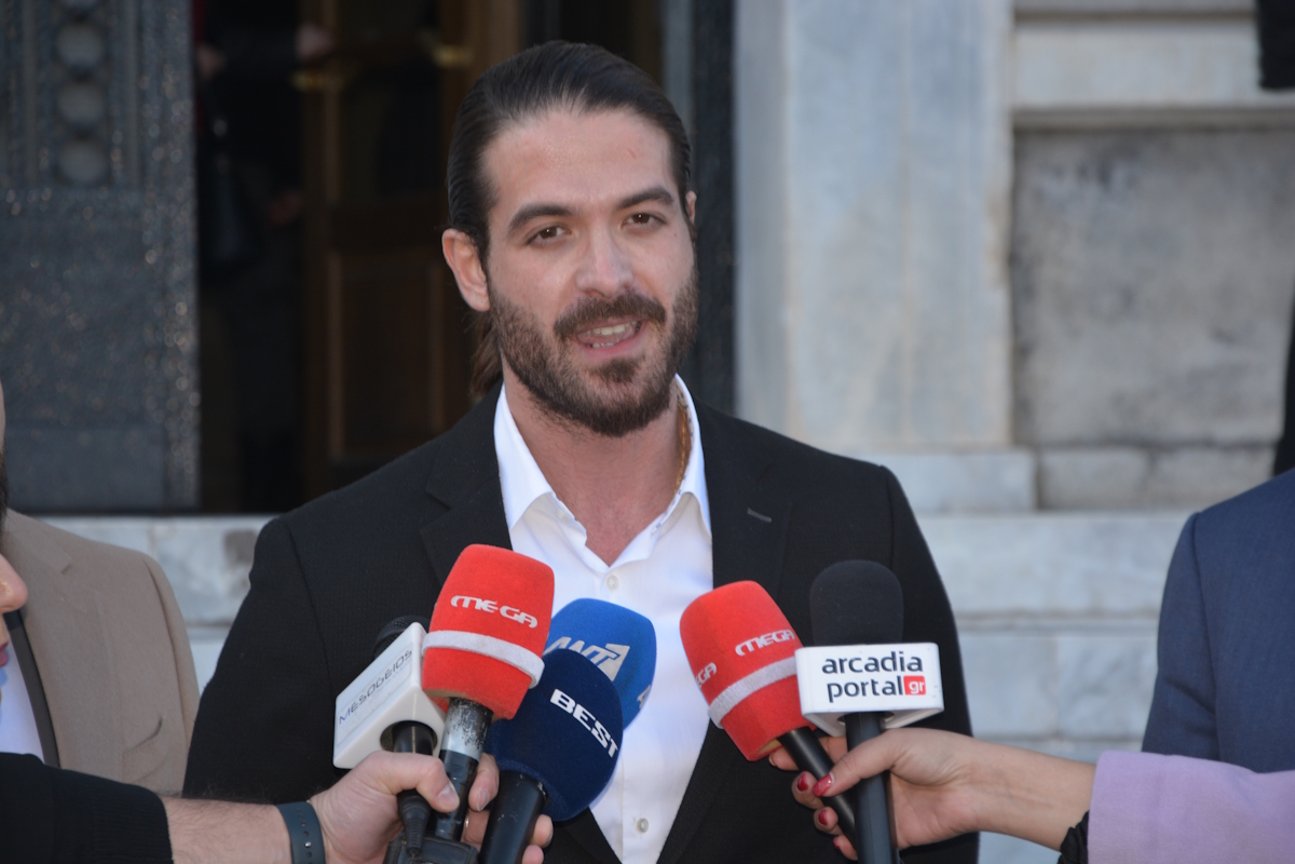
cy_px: 432
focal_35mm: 158
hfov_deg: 13.0
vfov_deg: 8.7
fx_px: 5665
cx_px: 648
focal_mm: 105
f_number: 5.6
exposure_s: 1/125
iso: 280
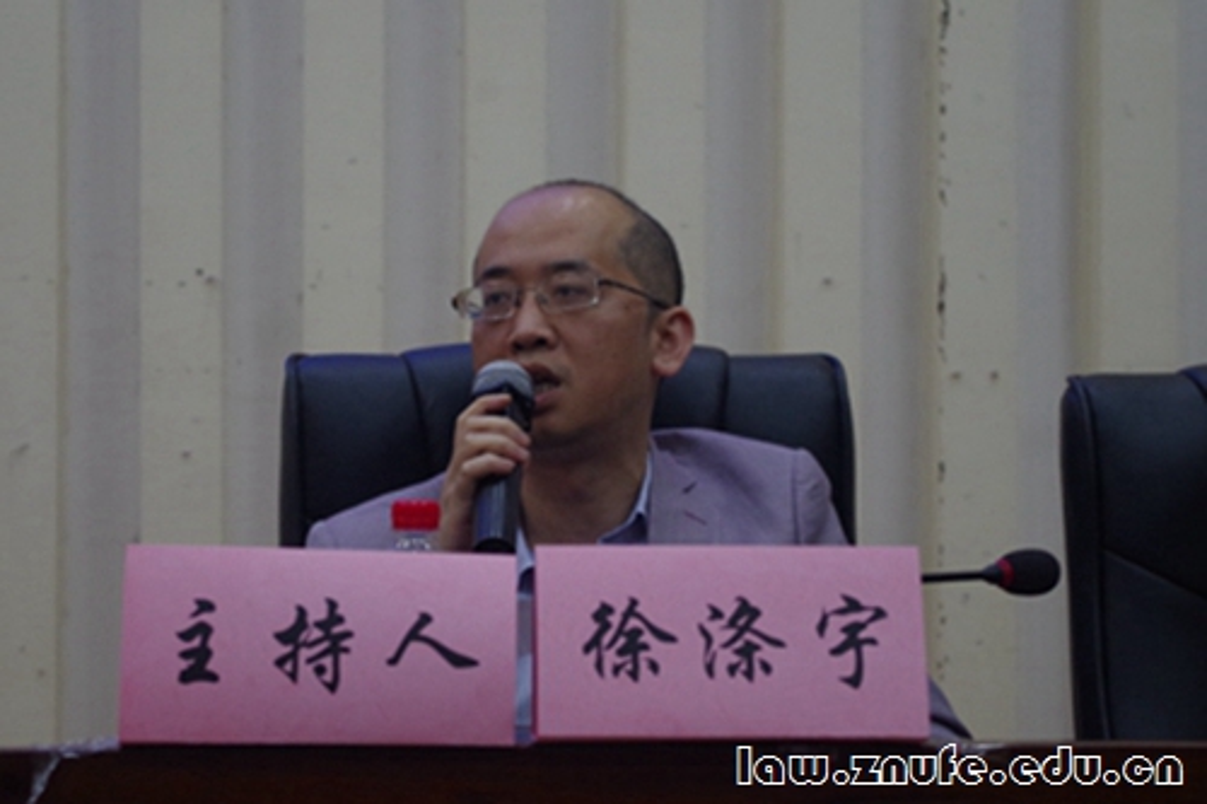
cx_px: 604
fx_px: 2748
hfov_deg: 24.8
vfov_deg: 16.6
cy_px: 402
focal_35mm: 82
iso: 800
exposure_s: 1/25
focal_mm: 55
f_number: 5.6
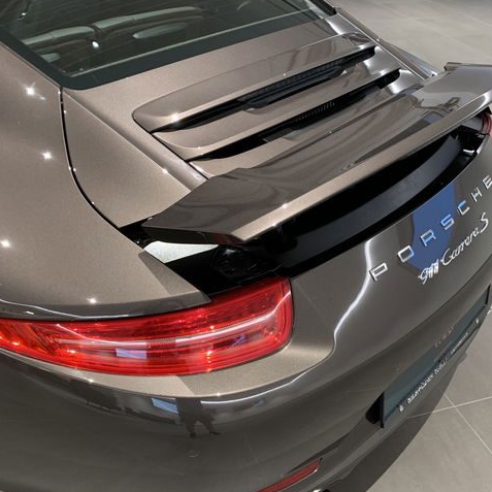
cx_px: 234
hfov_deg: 44.9
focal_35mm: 37
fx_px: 595
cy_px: 292
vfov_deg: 44.7
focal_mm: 4.25
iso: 320
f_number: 1.8
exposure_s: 1/31
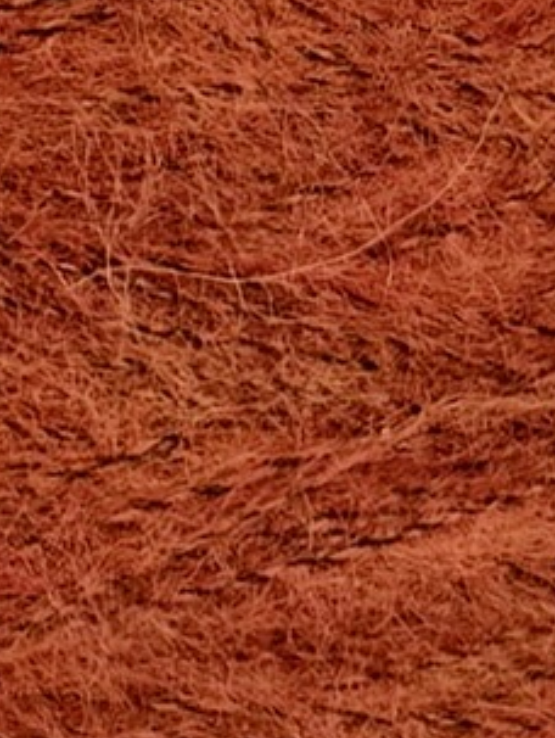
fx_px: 3456
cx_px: -348
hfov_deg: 8.9
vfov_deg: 11.2
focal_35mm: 162
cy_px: -692
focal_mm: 6.76
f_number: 1.78
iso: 80
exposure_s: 1/524
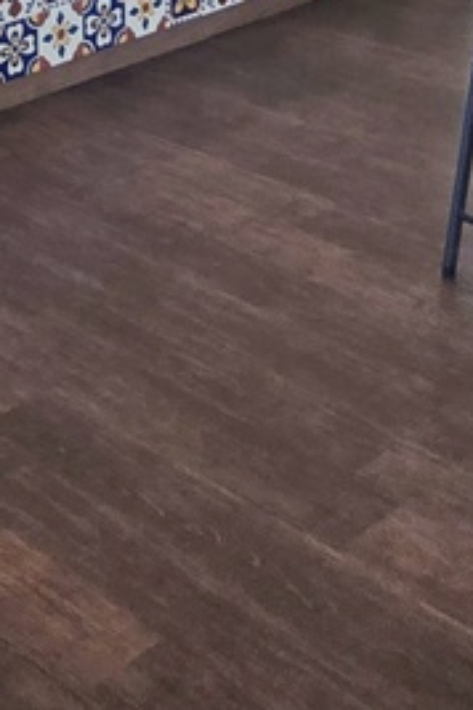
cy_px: -596
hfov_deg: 18.6
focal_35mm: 73
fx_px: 1439
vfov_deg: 19.7
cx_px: 337
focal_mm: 2.2
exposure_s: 1/133
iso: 50
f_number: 2.2
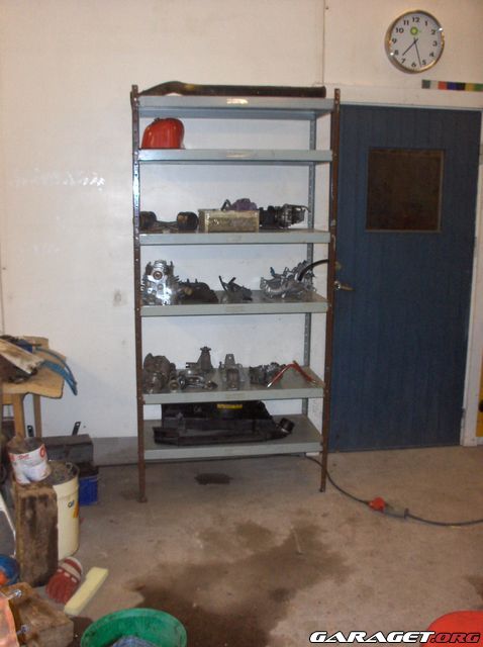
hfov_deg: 49.6
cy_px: 324
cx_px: 242
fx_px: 522
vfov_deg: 63.5
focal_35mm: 28
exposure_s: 1/60
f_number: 2.8
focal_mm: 5.8
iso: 53
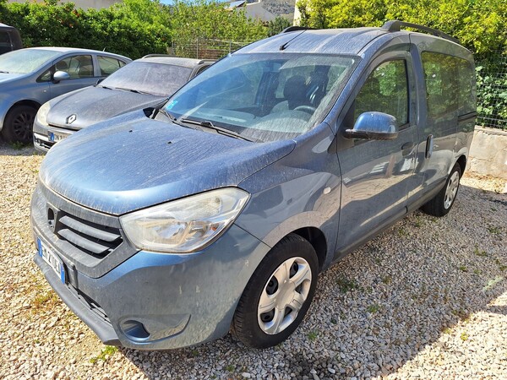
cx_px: 254
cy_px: 190
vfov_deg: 58.9
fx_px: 337
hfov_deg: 73.9
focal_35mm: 23
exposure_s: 1/2667
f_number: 1.8
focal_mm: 5.54
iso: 40
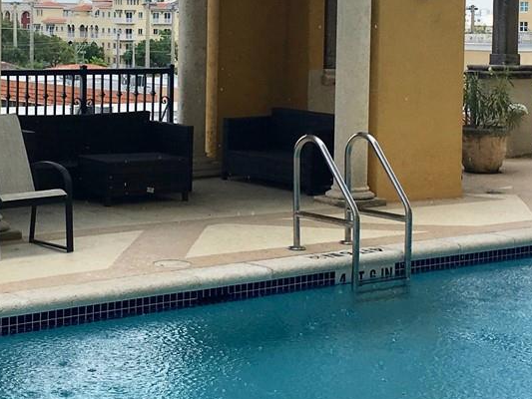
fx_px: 1337
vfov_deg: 16.9
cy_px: 86
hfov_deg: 22.4
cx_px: 171
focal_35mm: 87
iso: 25
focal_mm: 4.15
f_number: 2.2
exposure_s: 1/1508
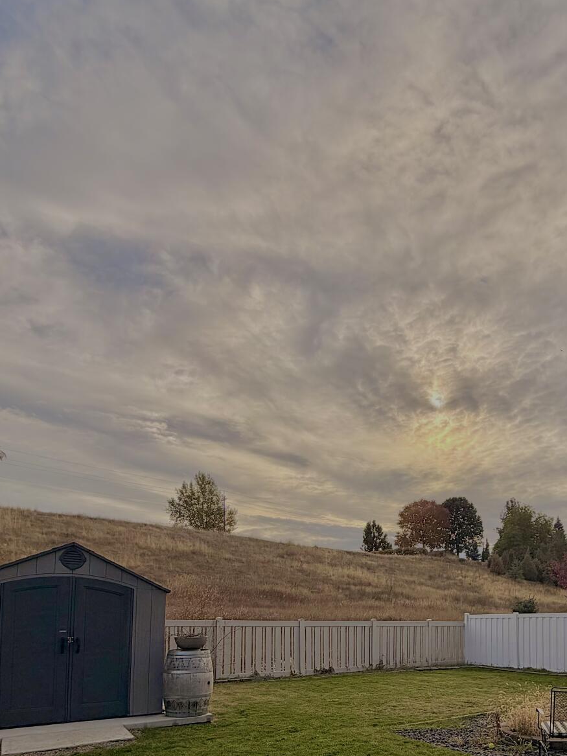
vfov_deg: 65.4
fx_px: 524
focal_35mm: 24
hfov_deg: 54.2
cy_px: 601
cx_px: 424
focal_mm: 2.22
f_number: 2.2
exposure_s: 1/1497
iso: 20
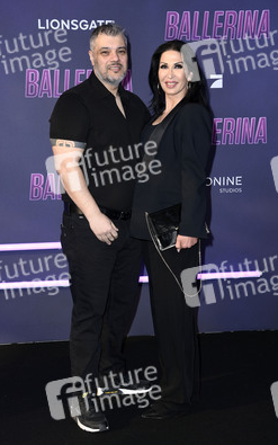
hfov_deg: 19.4
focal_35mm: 67
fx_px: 812
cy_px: 224
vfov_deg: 30.6
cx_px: 136
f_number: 7.1
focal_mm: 65
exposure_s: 1/200
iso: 320
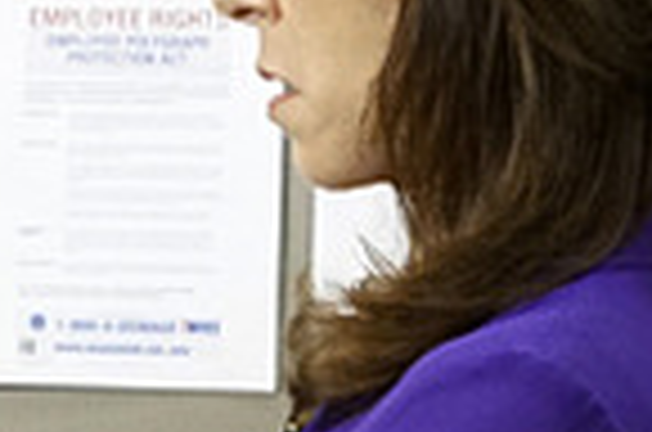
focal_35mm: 318
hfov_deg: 6.2
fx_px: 5747
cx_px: -859
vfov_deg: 4.3
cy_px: 626
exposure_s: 1/160
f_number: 5.6
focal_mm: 59
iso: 4000
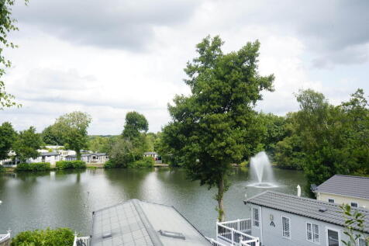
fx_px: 359
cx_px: 184
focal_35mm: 35
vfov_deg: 37.8
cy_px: 123
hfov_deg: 54.5
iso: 320
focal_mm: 35
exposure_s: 1/60
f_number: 18
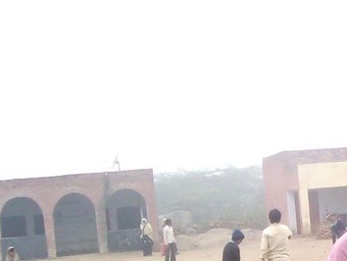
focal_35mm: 104
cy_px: 230
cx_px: 441
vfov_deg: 14.1
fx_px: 1043
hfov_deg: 17.8
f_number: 2.7
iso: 80
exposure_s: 1/408
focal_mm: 6
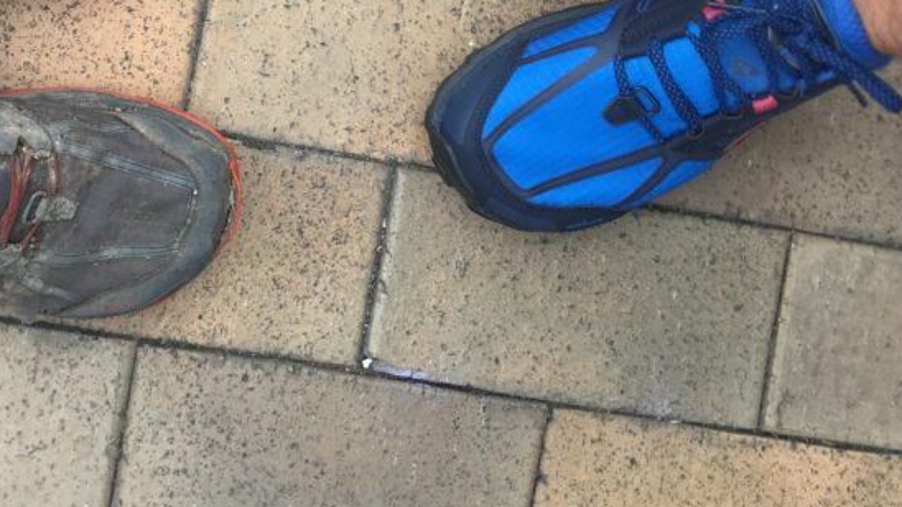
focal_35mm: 59
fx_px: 1411
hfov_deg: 33.9
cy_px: -12
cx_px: 120
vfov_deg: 19.7
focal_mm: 4.15
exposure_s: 1/133
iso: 25
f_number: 2.2
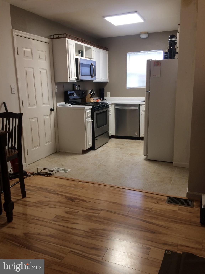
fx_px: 229
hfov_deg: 48.2
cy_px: 137
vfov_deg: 61.7
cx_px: 102
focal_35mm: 29
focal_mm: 4.15
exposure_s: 1/30
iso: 80
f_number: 2.2
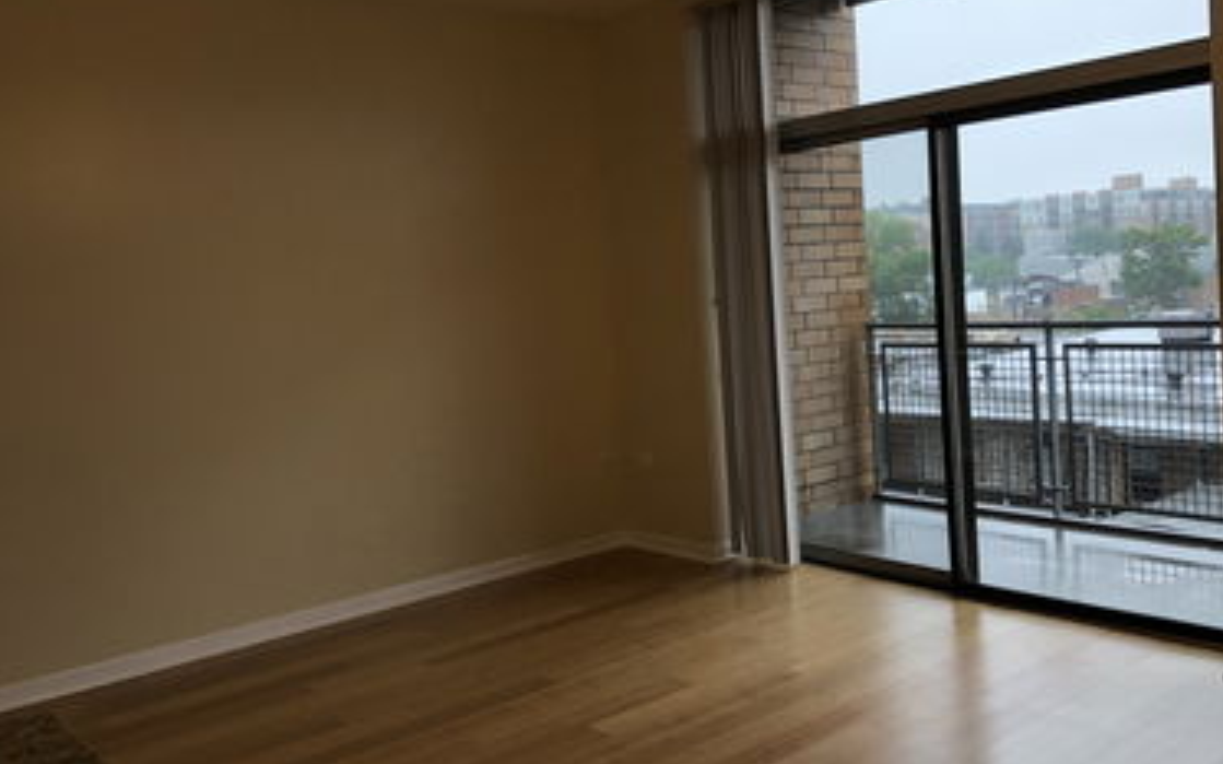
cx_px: 671
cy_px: 348
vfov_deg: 37.2
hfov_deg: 56.6
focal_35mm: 34
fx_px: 1133
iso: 50
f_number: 1.8
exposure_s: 1/120
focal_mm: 4
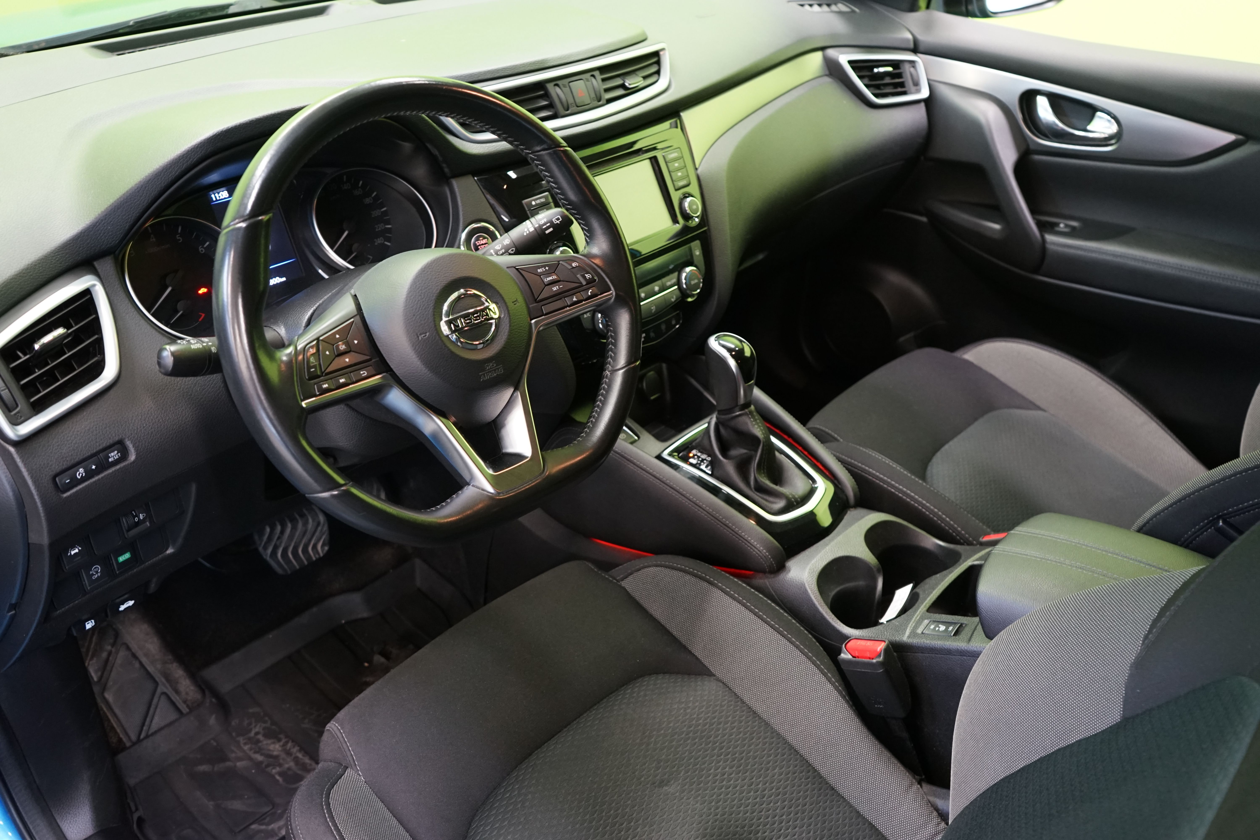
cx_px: 630
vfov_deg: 45.0
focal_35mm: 29
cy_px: 420
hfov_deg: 63.7
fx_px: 1015
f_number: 5
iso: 2000
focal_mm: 29
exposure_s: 1/15
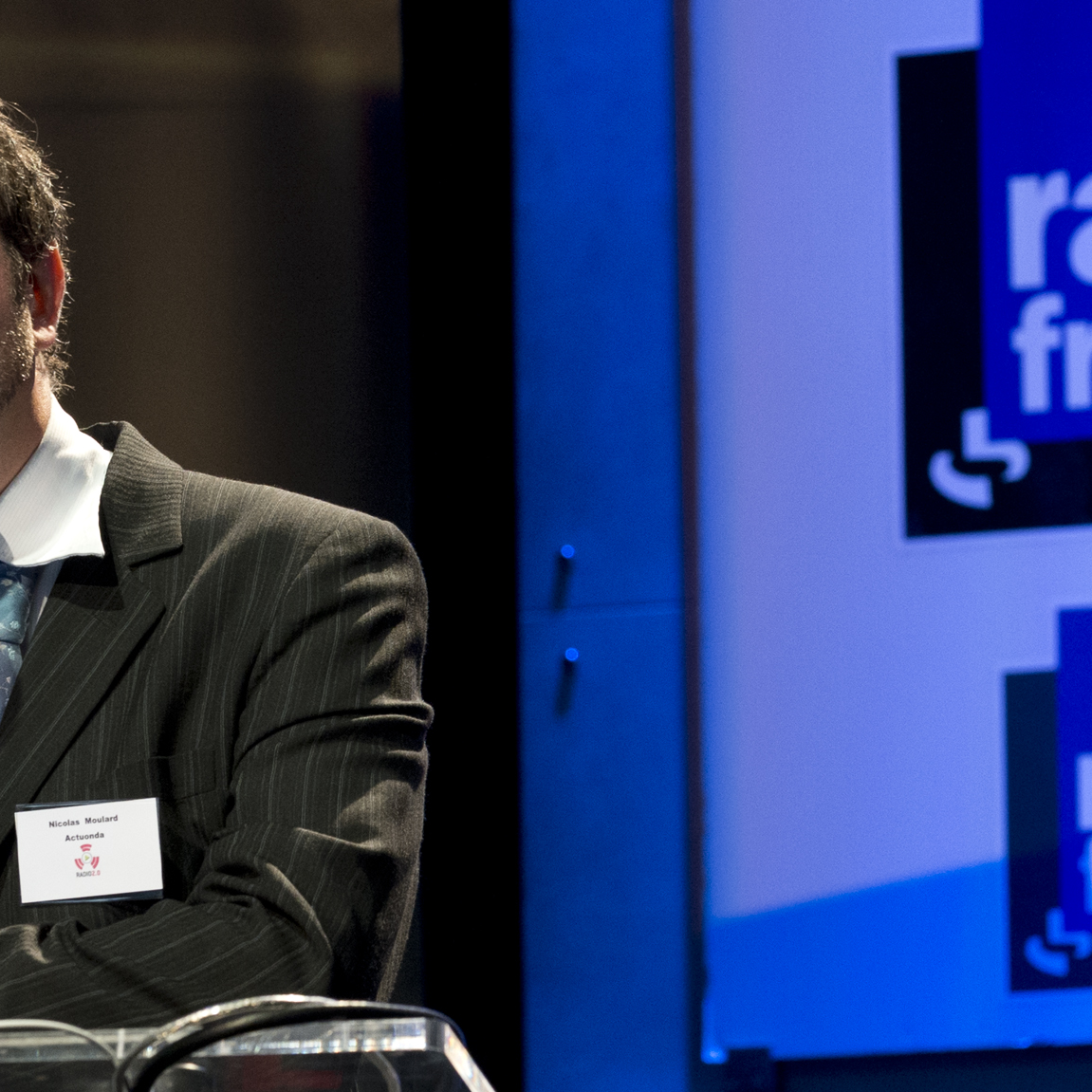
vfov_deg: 5.9
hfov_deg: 5.9
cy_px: 665
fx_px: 10671
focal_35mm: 299
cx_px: 701
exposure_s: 1/60
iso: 3200
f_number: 8
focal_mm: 135
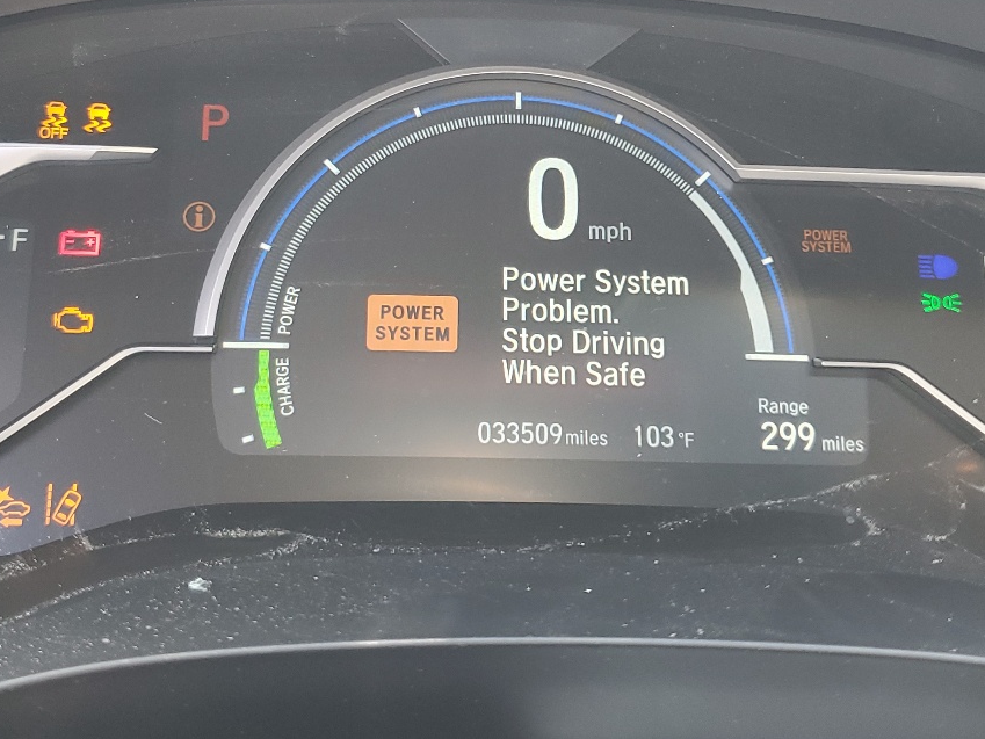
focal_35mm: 49
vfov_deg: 29.5
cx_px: 486
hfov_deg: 38.9
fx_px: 1394
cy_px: 259
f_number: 1.5
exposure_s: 1/60.2
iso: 62
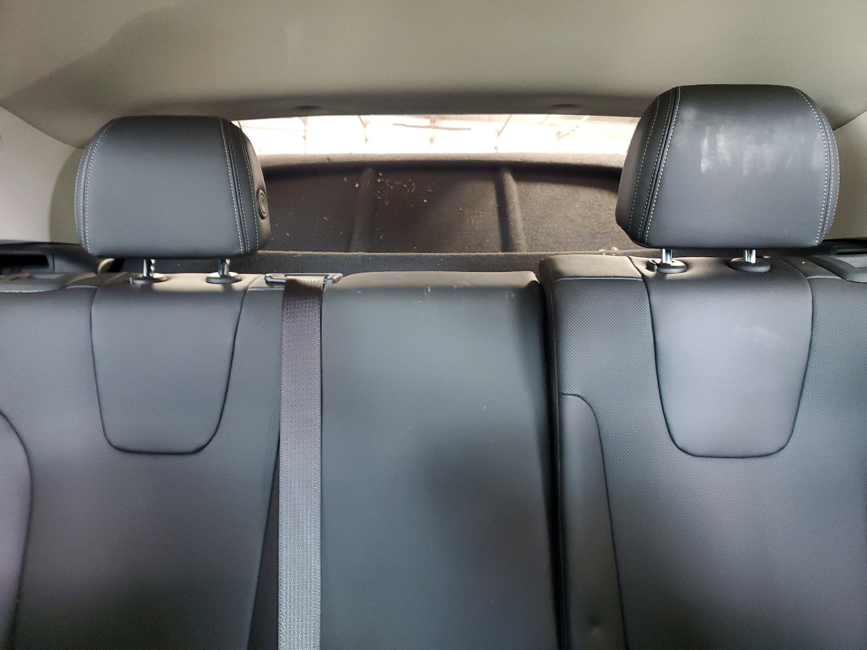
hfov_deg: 67.3
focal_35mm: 26
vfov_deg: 53.1
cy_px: 325
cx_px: 434
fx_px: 651
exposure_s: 1/17
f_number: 1.5
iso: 283
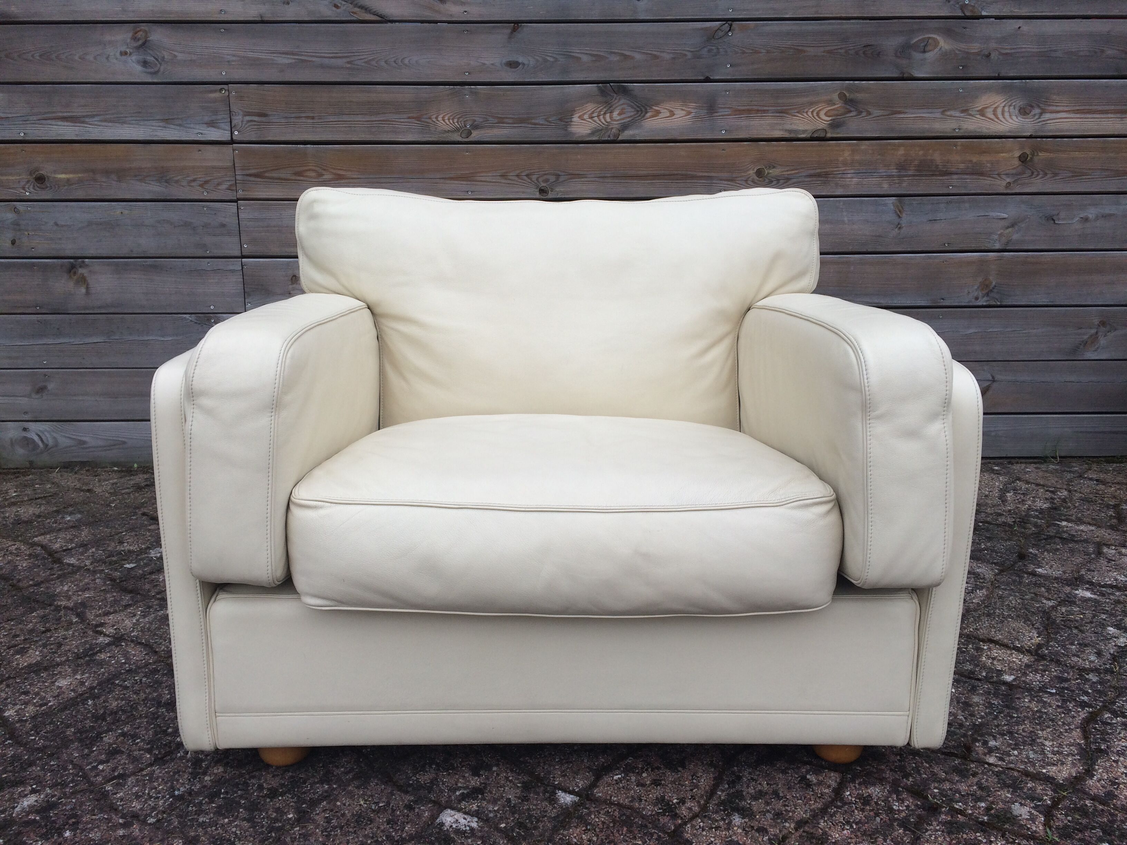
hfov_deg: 61.7
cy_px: 422
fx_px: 944
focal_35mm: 29
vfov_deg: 48.2
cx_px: 564
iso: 32
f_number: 2.2
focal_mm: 4.15
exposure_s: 1/195
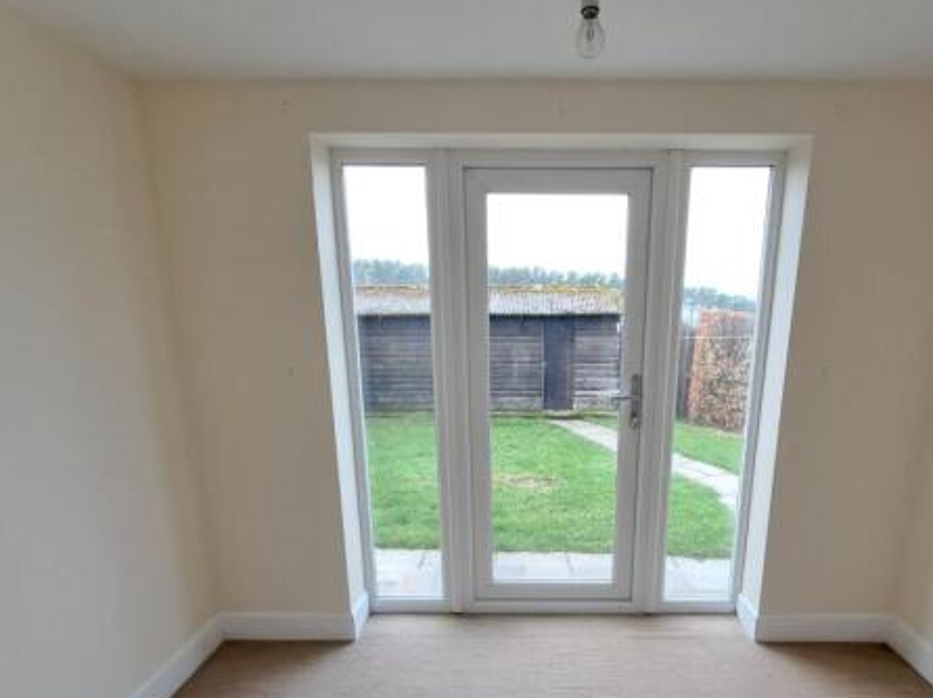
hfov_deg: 90.3
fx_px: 458
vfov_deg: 74.0
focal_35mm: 17
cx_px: 541
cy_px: 415
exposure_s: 1/50
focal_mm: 1.42
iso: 80
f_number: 2.2
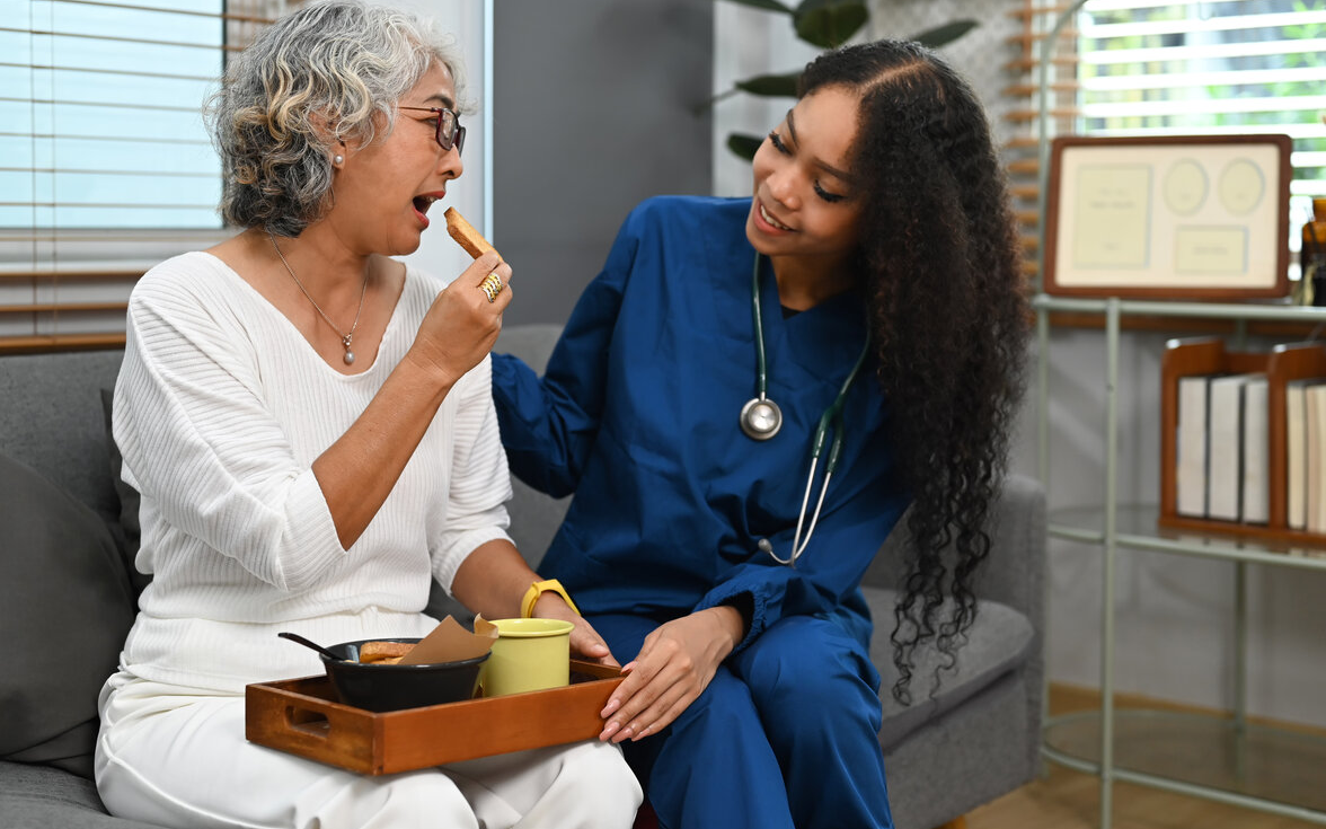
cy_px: 386
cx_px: 658
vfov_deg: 24.9
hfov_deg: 38.9
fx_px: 1879
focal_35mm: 52
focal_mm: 50
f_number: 2.8
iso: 640
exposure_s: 1/250
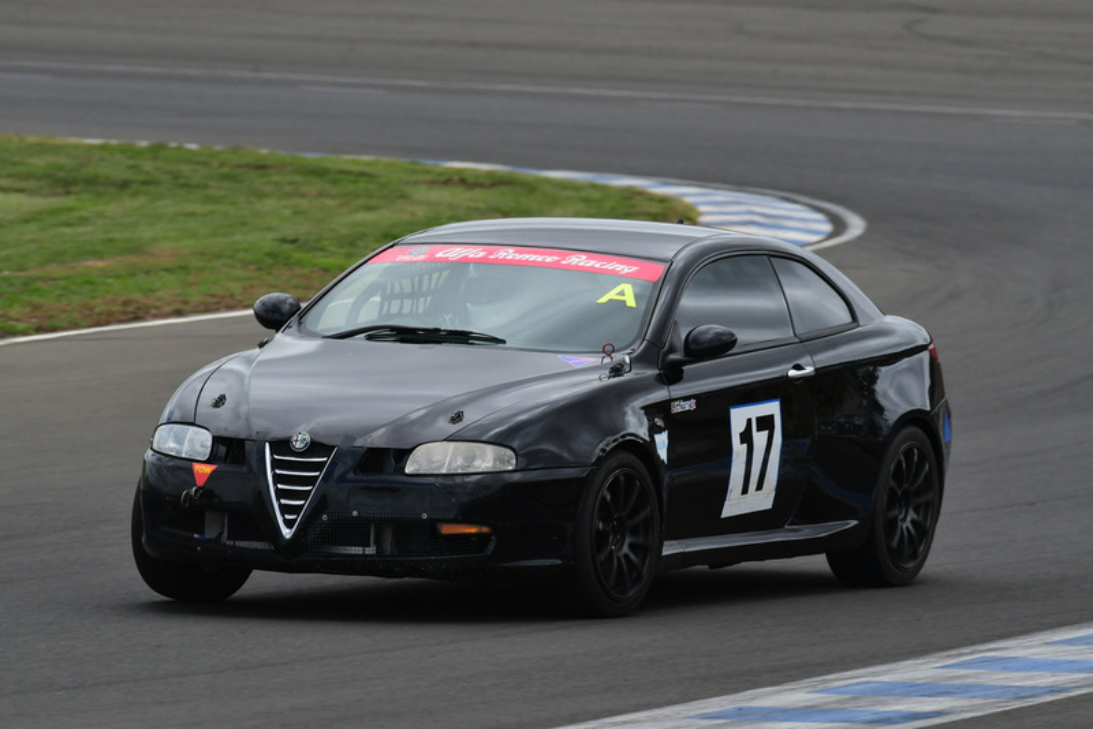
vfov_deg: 2.2
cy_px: 364
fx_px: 19133
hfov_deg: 3.3
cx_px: 546
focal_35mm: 630
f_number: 10
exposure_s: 1/640
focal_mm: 420
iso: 400
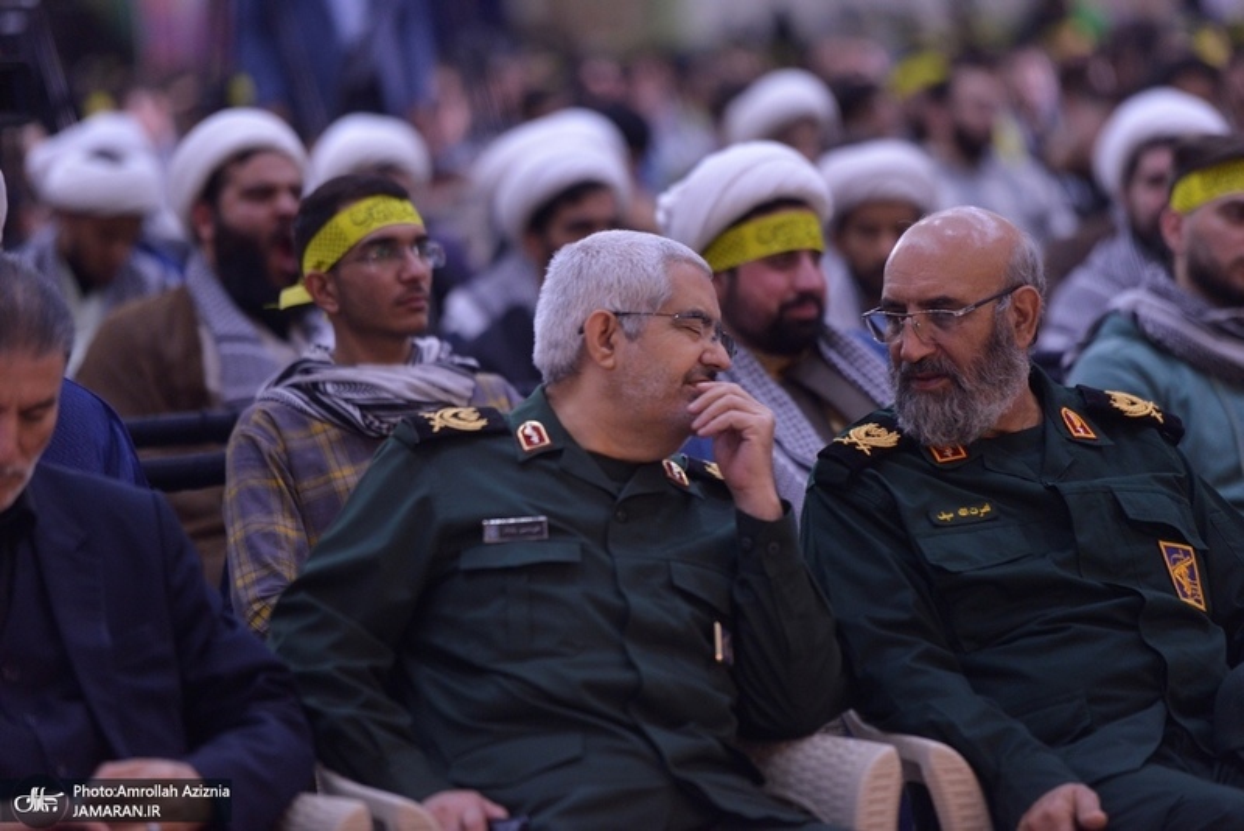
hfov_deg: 10.3
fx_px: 6913
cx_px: 622
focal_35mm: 200
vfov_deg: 6.9
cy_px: 416
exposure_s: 1/100
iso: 2000
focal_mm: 200
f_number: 2.8
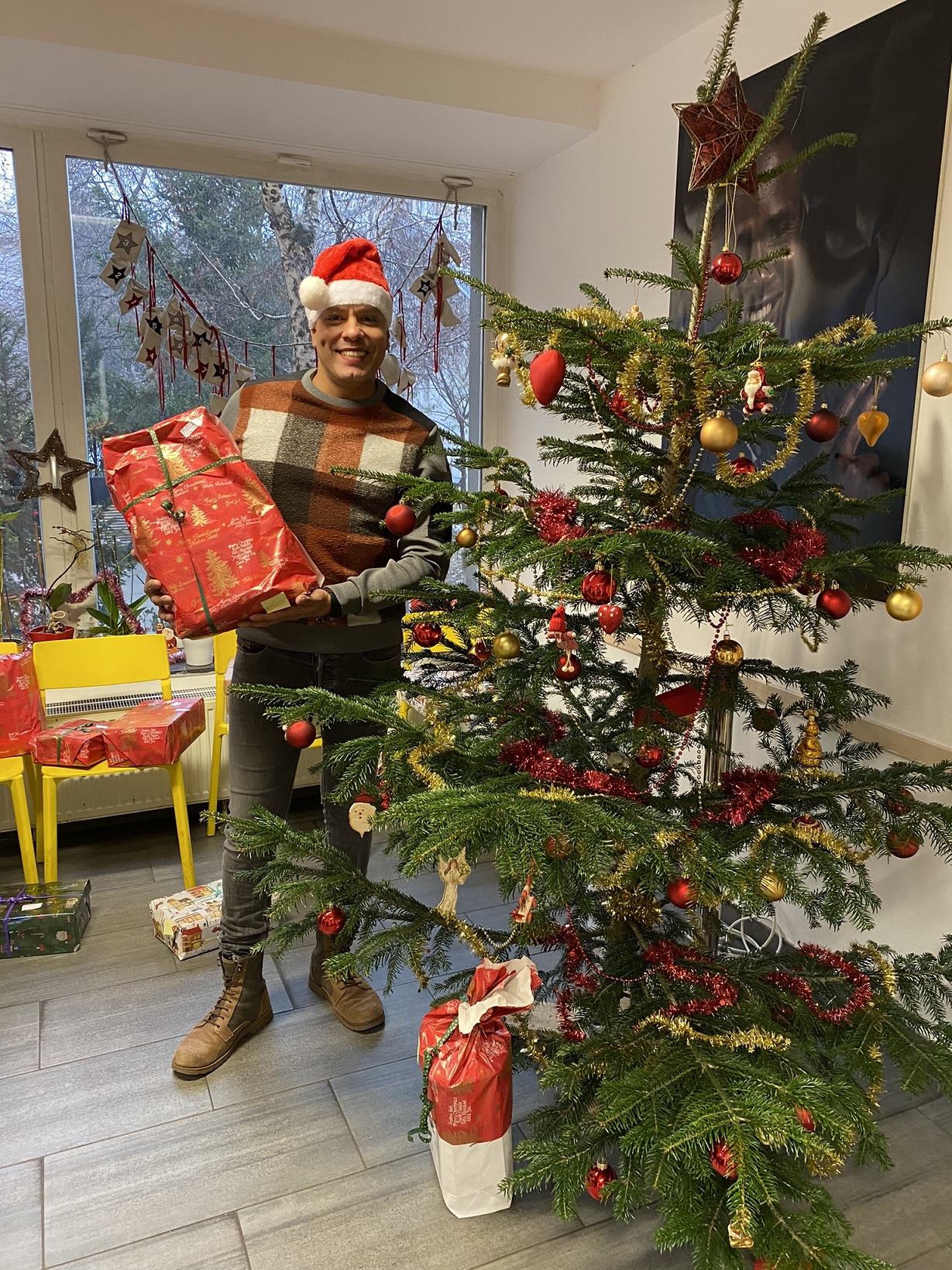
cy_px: 635
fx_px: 954
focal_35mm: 26
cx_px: 476
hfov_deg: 53.1
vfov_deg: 67.3
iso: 250
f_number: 1.8
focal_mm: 4.25
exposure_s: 1/50
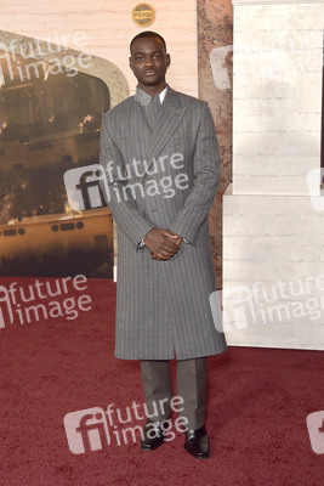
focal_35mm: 44
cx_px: 162
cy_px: 243
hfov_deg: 30.5
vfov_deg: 44.5
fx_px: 593
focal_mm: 44
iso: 1000
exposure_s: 1/250
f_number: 5.6
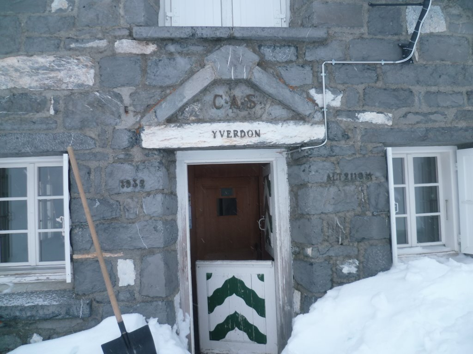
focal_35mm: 28
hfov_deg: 63.4
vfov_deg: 49.7
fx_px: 383
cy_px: 177
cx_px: 236
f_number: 2.8
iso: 80
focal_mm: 5
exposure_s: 1/80
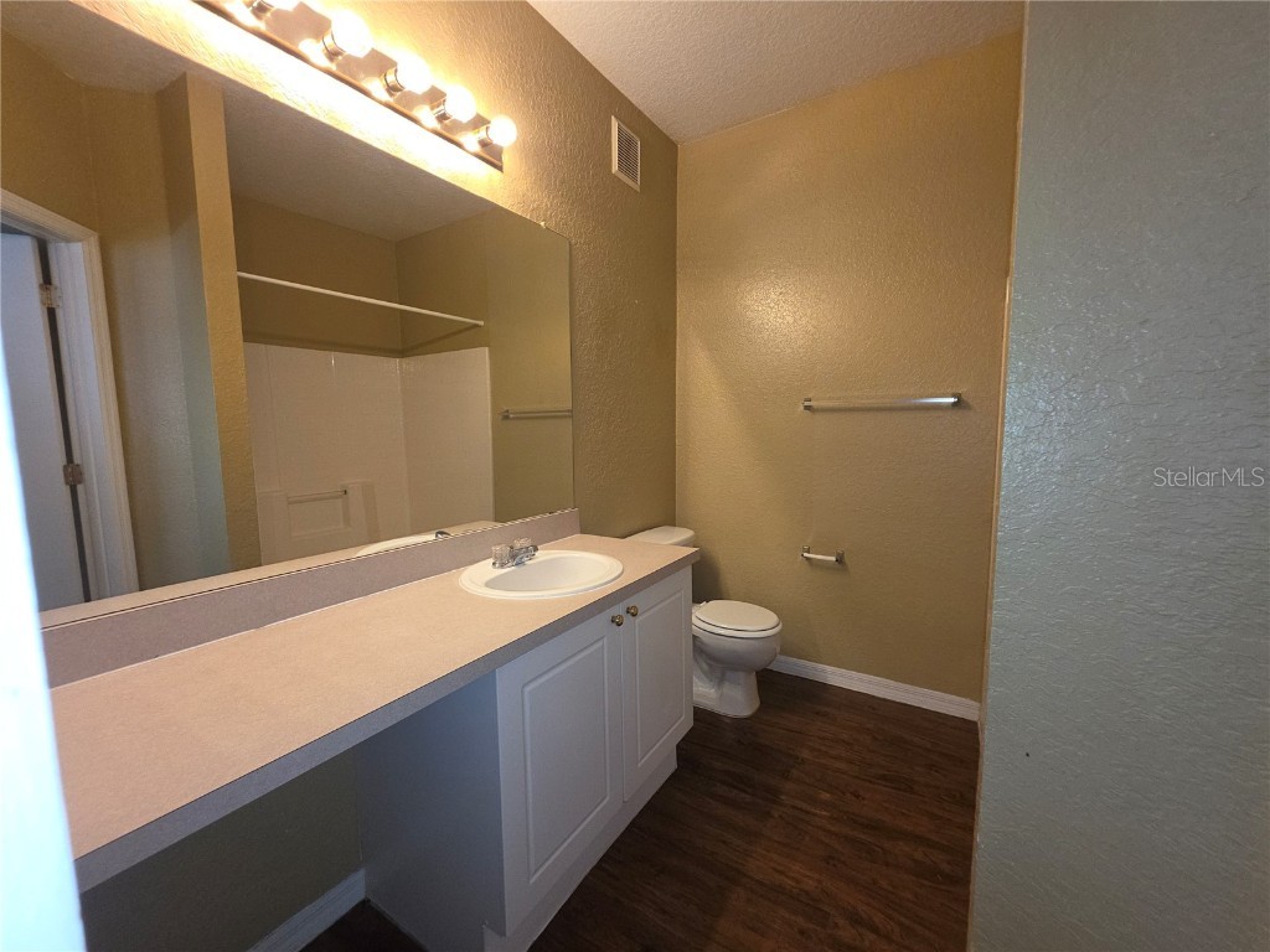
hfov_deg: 106.2
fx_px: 477
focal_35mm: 13
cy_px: 476
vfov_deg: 89.9
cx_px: 635
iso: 100
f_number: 1.9
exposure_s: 1/60
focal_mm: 2.2
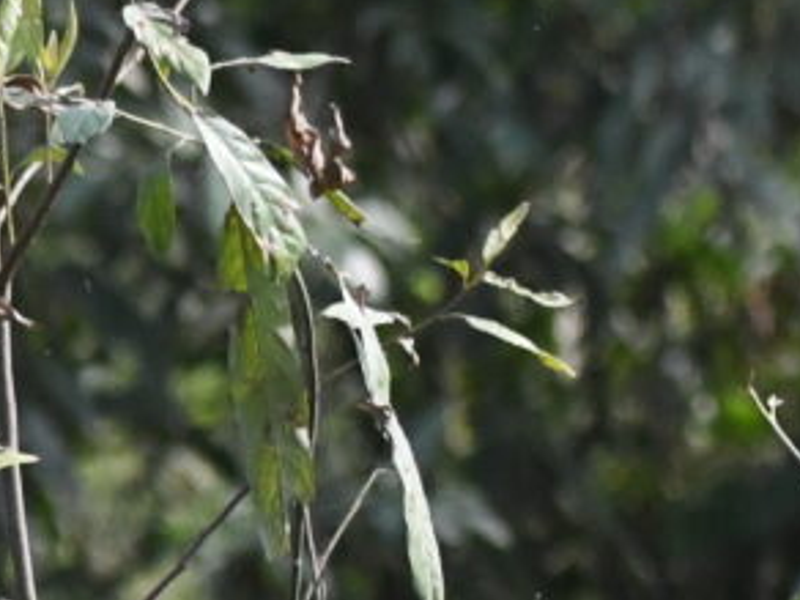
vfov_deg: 0.8
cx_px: 2482
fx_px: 40975
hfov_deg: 1.1
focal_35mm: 1773
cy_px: 1097
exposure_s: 1/8000
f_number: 5.6
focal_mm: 210
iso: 3200
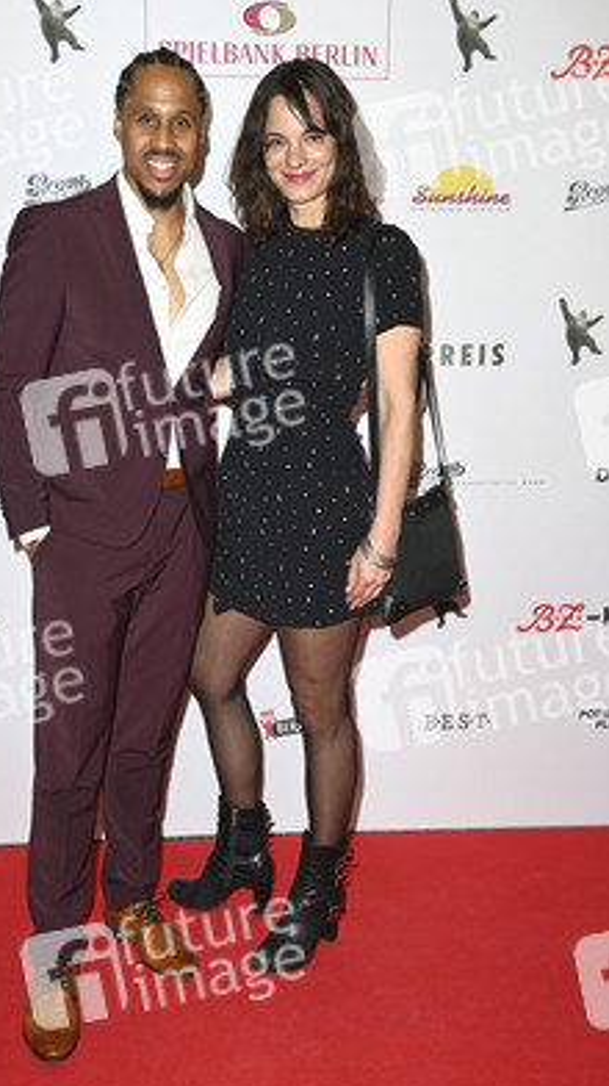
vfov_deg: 43.7
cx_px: 244
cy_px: 549
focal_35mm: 47
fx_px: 1352
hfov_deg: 25.3
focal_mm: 44
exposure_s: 1/250
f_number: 5.6
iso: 500
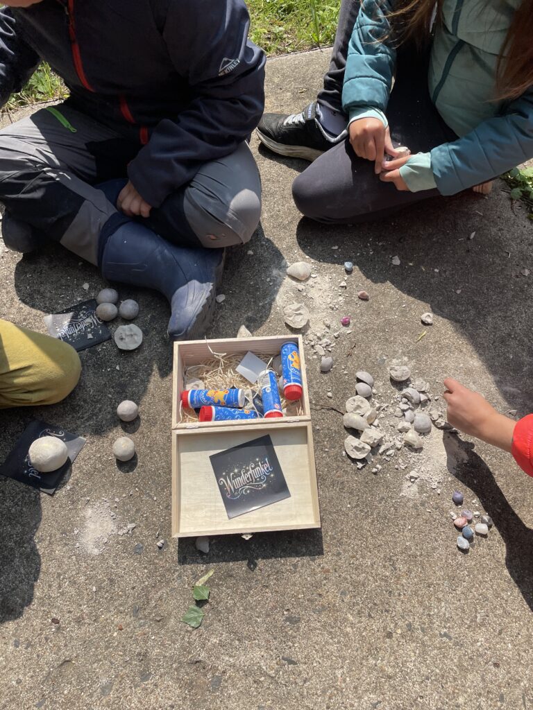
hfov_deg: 53.1
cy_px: 355
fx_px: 534
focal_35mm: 26
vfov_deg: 67.3
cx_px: 266
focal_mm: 4.2
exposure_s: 1/2353
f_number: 1.6
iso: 32
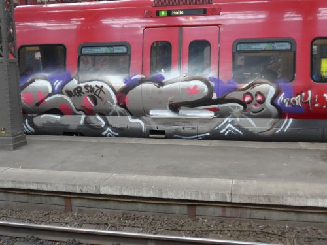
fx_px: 387
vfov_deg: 35.1
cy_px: 122
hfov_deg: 45.8
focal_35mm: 41
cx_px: 164
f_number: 2.6
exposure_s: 1/60
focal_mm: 8.4
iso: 320
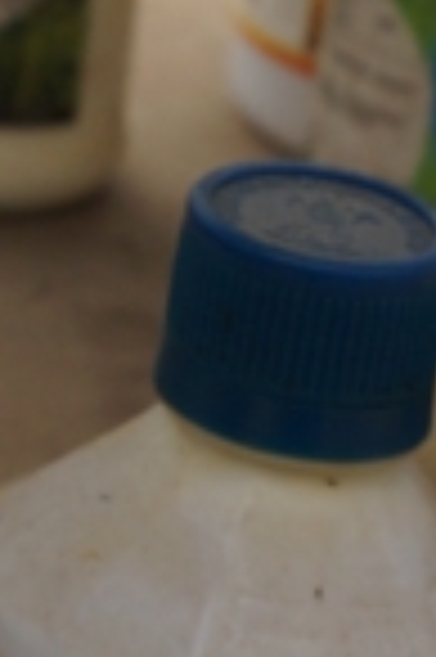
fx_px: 3059
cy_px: -144
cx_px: -252
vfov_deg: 12.0
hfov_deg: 8.0
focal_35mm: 168
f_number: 5.6
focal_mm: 16
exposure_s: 1/80
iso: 200
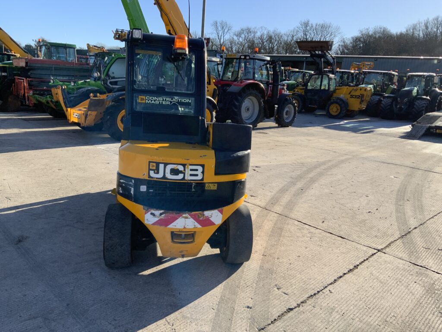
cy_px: 166
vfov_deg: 48.2
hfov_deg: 61.7
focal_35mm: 29
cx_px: 221
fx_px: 370
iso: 16
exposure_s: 1/1076
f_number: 1.8
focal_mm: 3
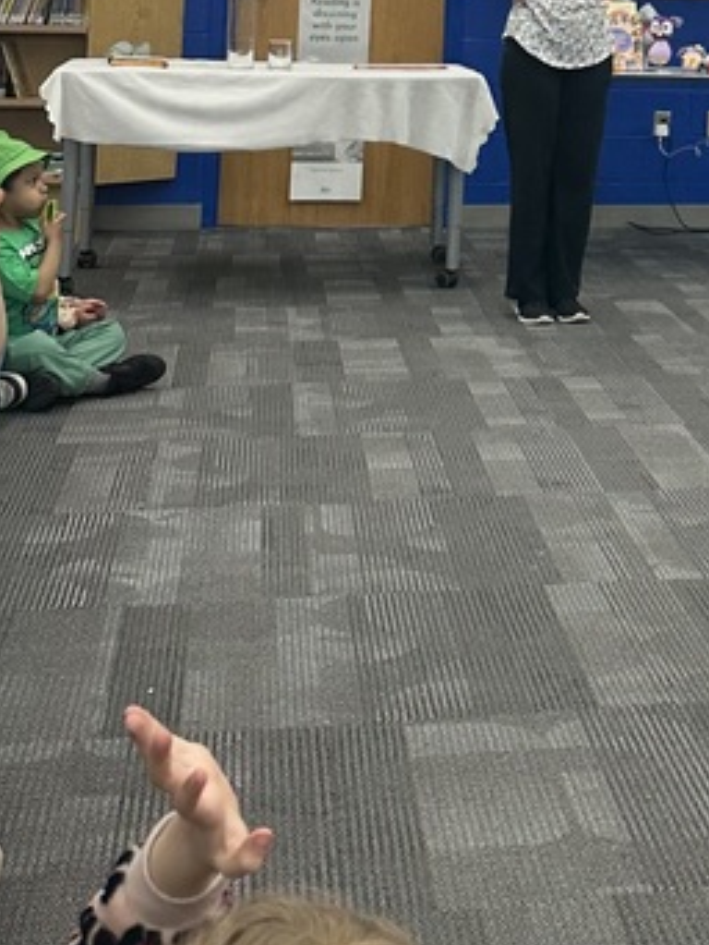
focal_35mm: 72
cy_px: -55
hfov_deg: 19.6
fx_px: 1965
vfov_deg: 25.4
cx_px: 781
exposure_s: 1/120
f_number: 1.78
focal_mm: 6.86
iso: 100
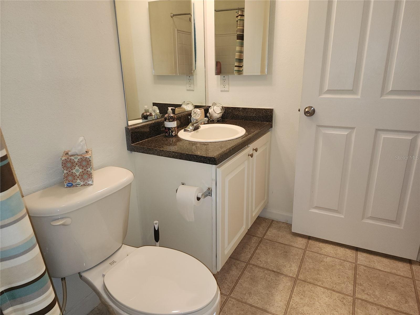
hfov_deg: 73.9
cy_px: 158
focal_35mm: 23
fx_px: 279
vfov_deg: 58.9
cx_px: 210
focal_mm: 6.4
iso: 100
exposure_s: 1/60
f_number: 1.8
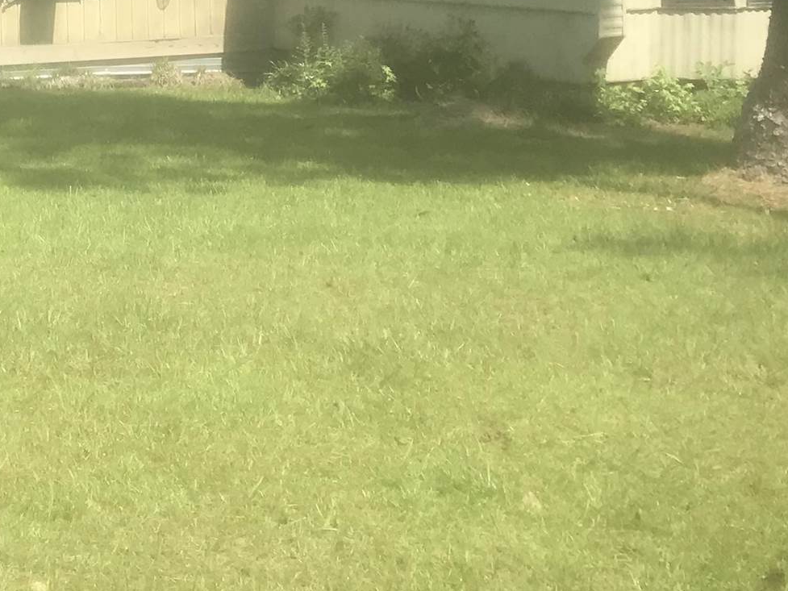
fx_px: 2003
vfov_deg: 16.5
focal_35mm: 88
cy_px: 27
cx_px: -19
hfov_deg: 21.4
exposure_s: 1/921
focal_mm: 3.99
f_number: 1.8
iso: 20
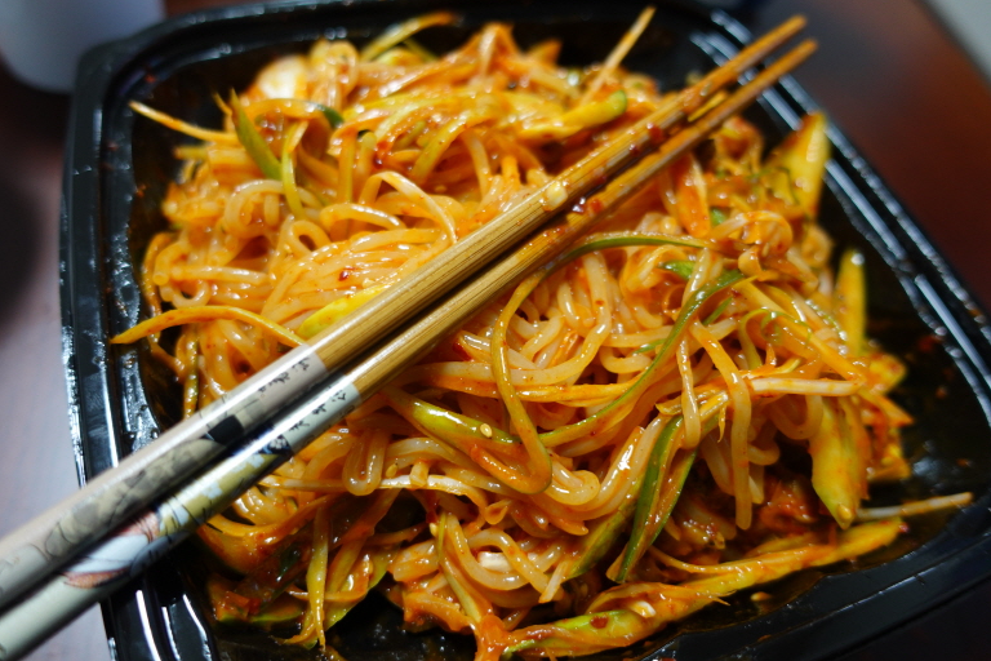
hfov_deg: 71.5
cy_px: 336
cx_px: 490
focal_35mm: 25
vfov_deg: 51.3
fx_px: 688
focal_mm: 8.8
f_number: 1.8
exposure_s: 1/30
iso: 250
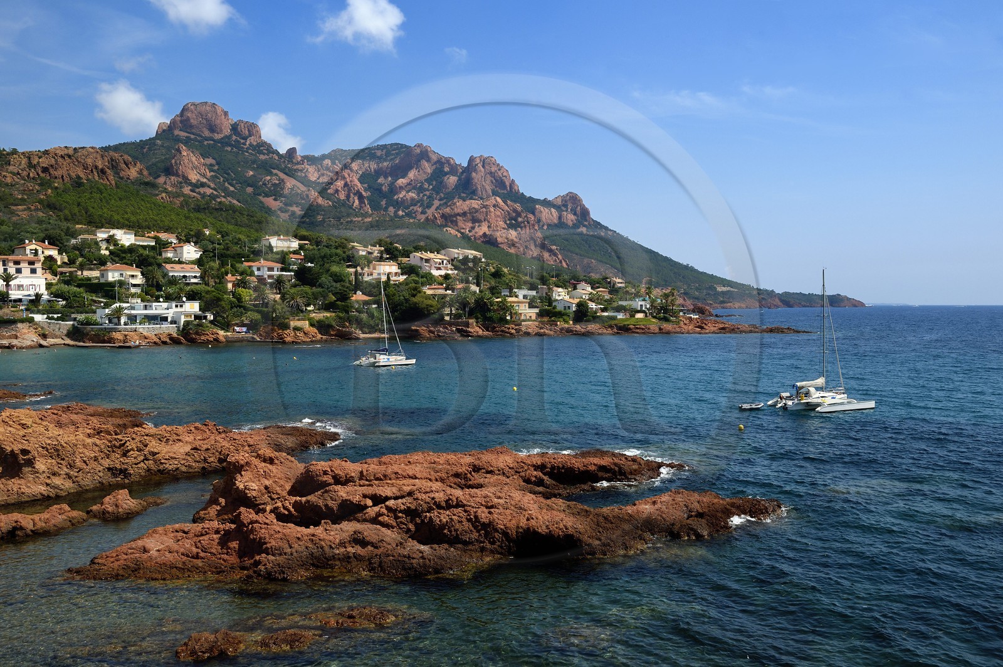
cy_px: 334
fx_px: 891
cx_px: 502
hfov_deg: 58.8
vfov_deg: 41.0
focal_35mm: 32
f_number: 16
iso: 200
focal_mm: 32
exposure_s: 1/250
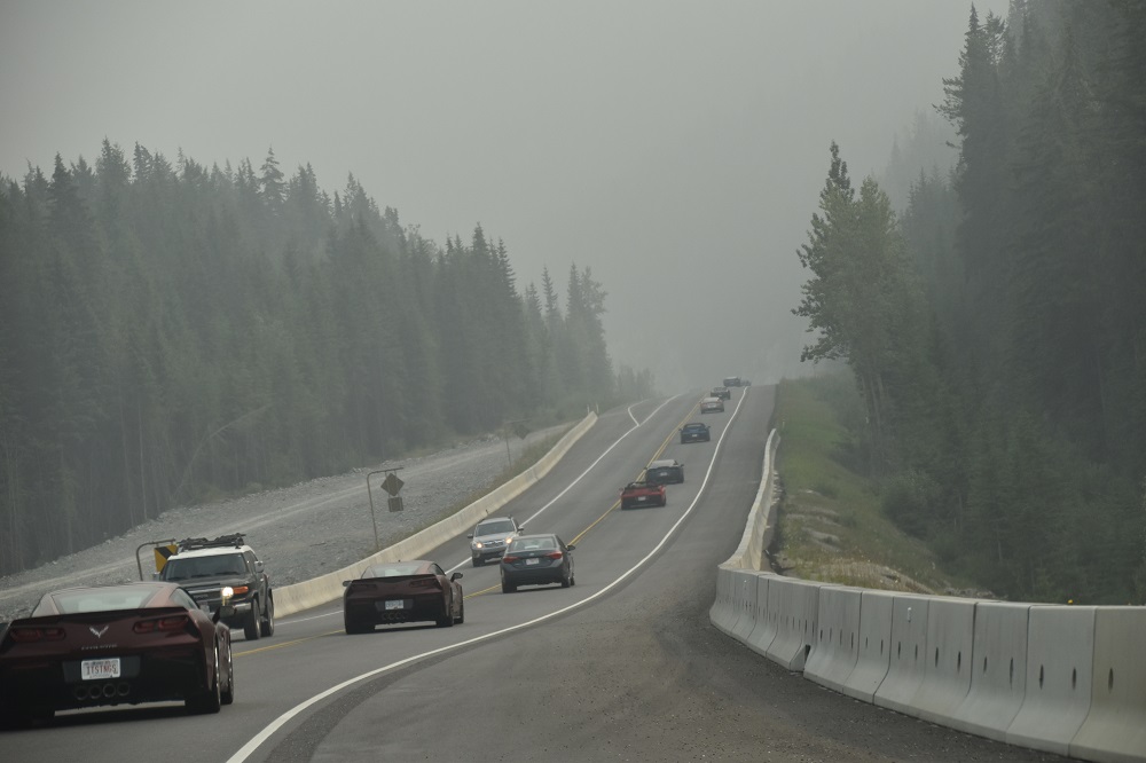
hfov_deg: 12.5
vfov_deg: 8.3
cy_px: 382
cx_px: 573
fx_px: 5250
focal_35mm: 165
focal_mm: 110
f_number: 6
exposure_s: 1/1000
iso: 450
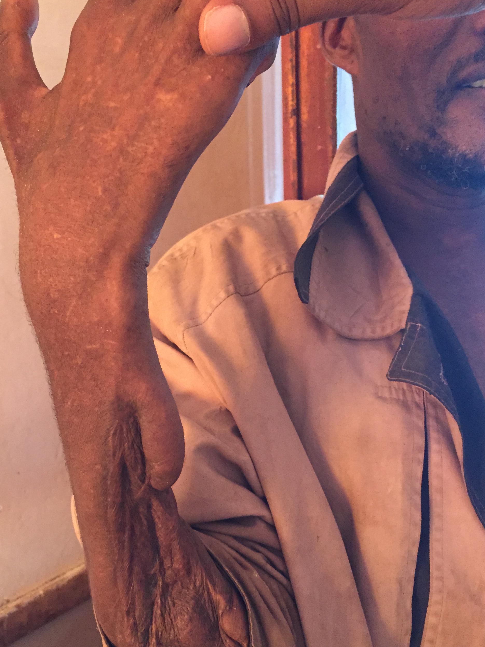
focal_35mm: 38
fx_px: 710
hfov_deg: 37.7
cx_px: 214
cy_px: 371
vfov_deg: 48.8
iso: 200
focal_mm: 4.15
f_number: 2.2
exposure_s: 1/30
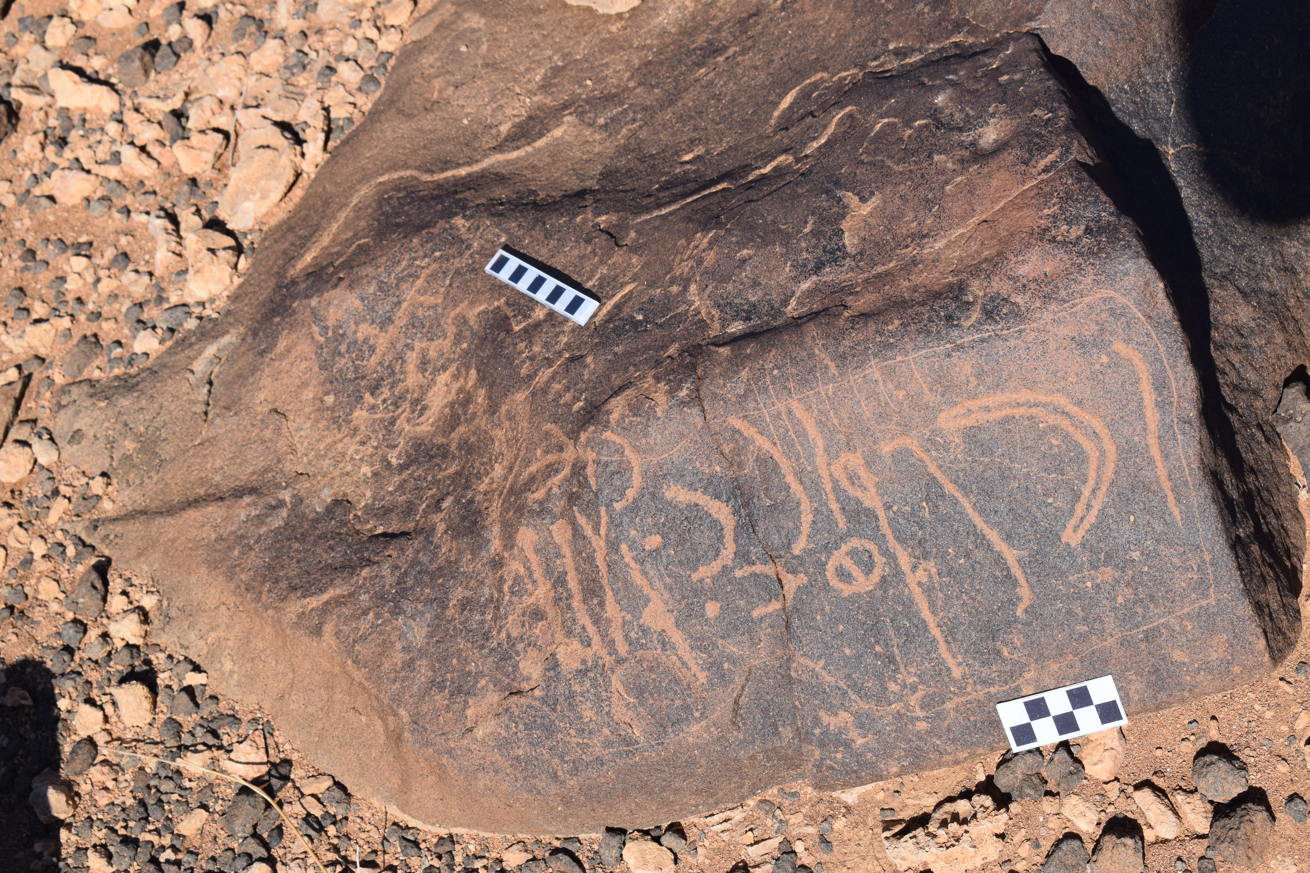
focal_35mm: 82
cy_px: 436
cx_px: 655
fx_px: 3002
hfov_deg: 24.6
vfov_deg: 16.6
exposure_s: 1/400
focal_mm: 55
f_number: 10
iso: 200
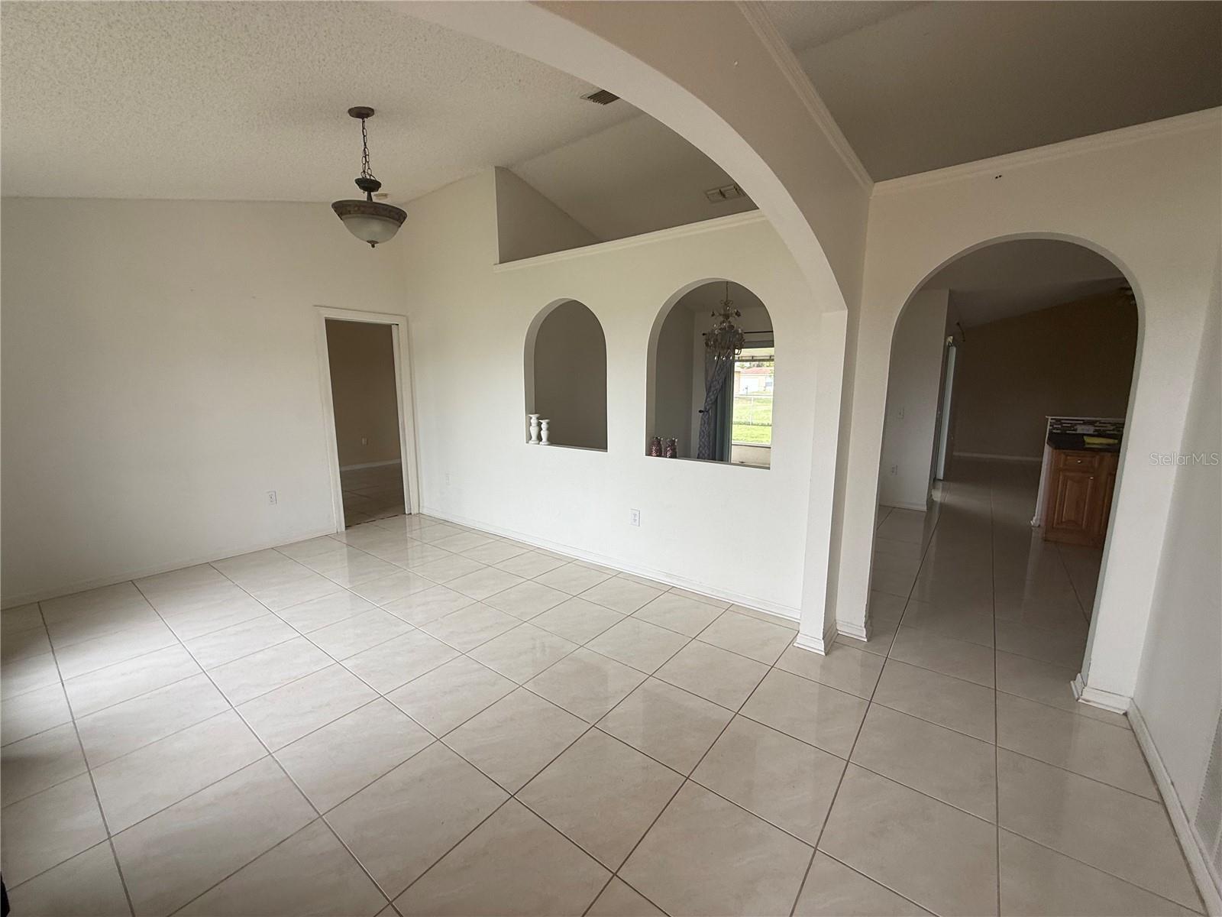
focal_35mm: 14
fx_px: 494
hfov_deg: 102.1
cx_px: 611
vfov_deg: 85.7
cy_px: 458
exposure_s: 1/99
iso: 50
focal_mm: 2.22
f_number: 2.2
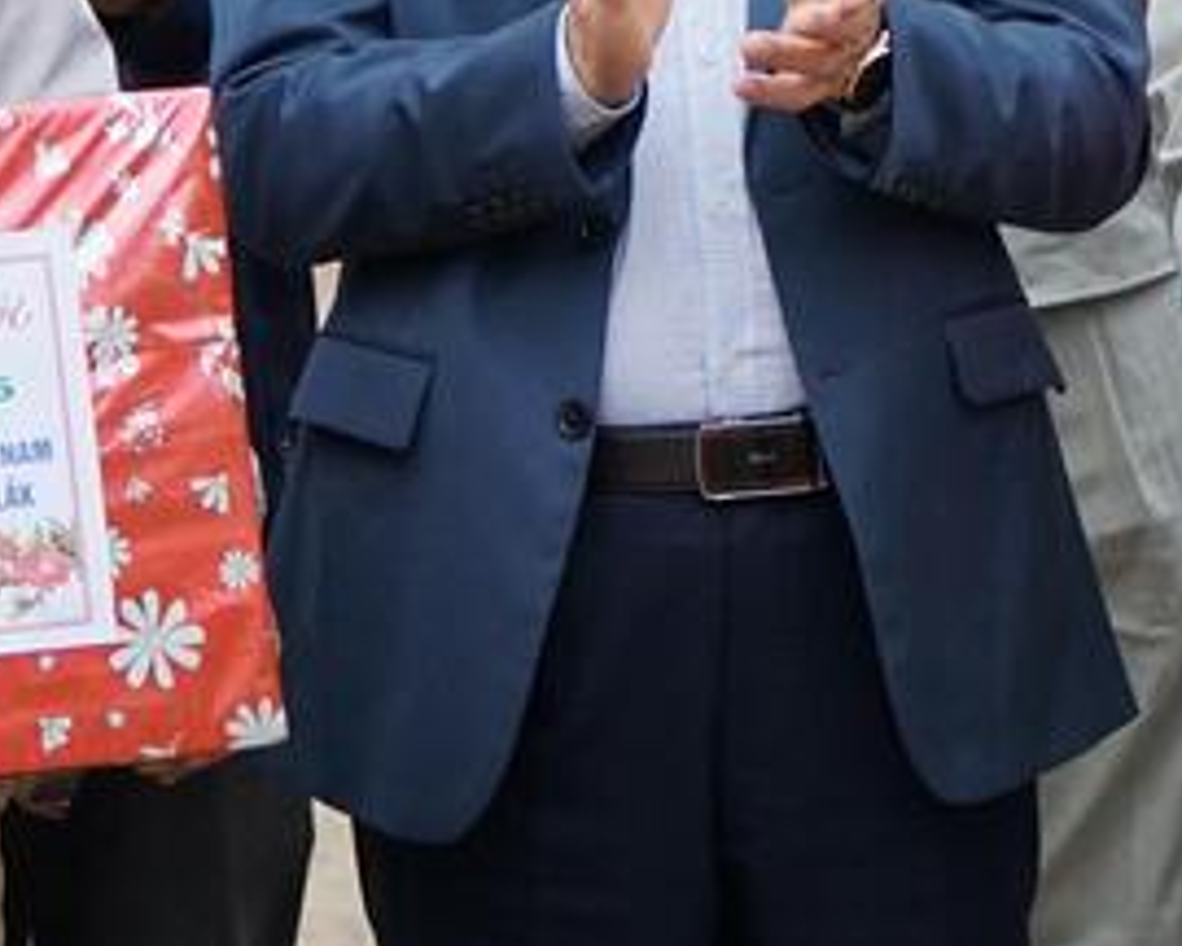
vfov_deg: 6.4
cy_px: -208
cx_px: 841
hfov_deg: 8.0
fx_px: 8466
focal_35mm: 242
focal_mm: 58
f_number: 4
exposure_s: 1/2000
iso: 1000
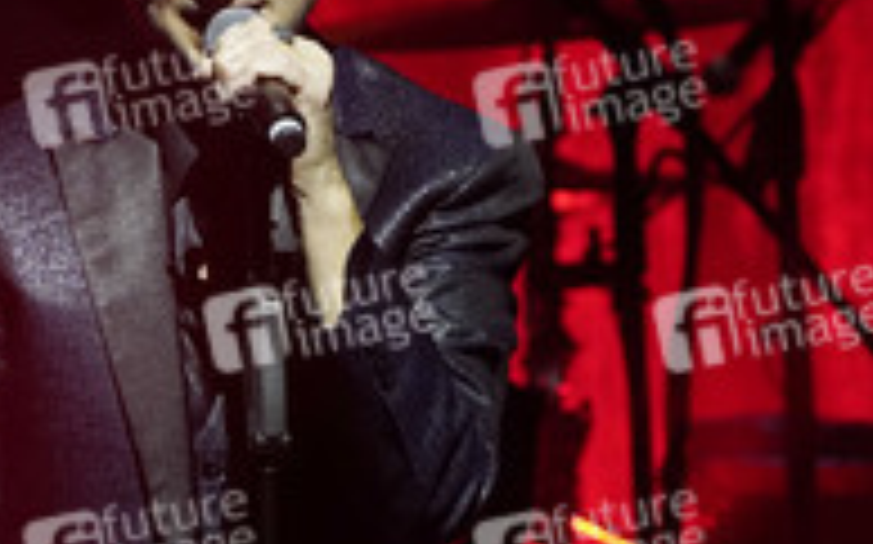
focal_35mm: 1324
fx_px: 31482
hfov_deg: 1.6
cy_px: 207
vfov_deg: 1.0
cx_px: 200
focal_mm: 559
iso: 4000
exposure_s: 1/320
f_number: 6.3
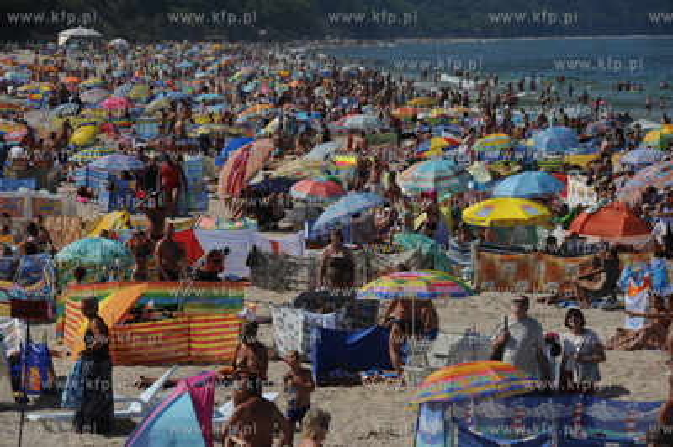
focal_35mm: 200
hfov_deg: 10.3
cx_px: 336
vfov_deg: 6.9
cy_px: 224
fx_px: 3736
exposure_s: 1/200
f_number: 11
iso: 200
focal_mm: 200
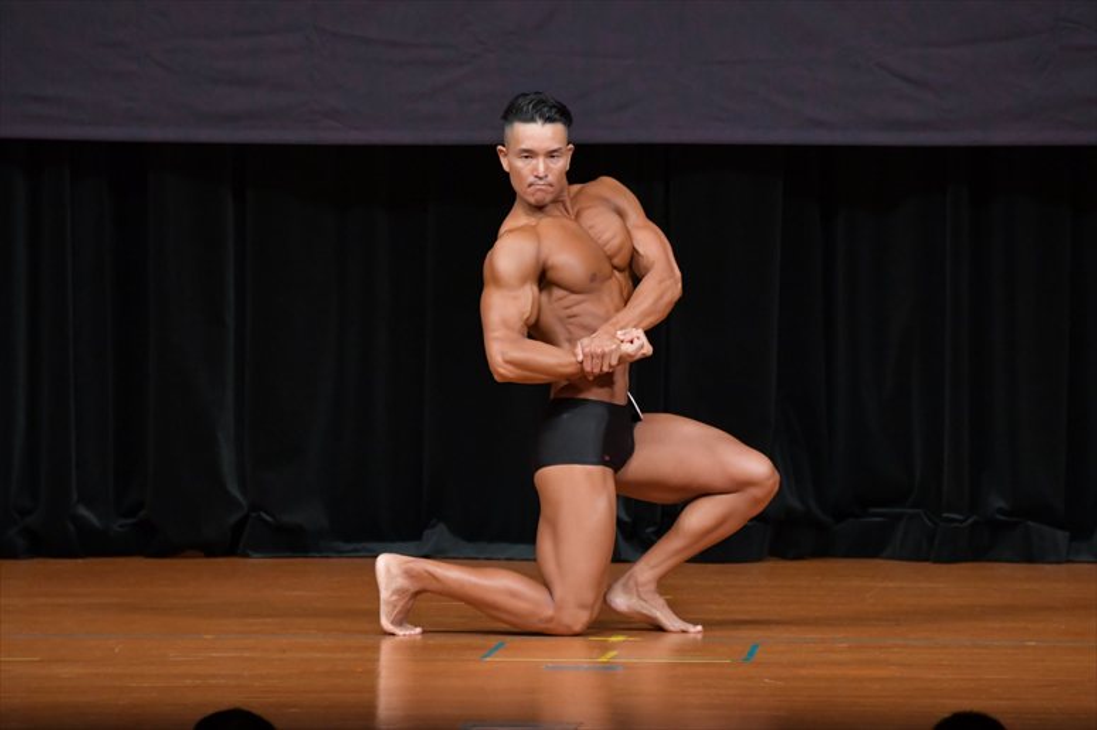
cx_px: 548
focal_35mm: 315
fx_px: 9594
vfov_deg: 4.4
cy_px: 365
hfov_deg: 6.5
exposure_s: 1/400
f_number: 5.6
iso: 4000
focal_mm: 210
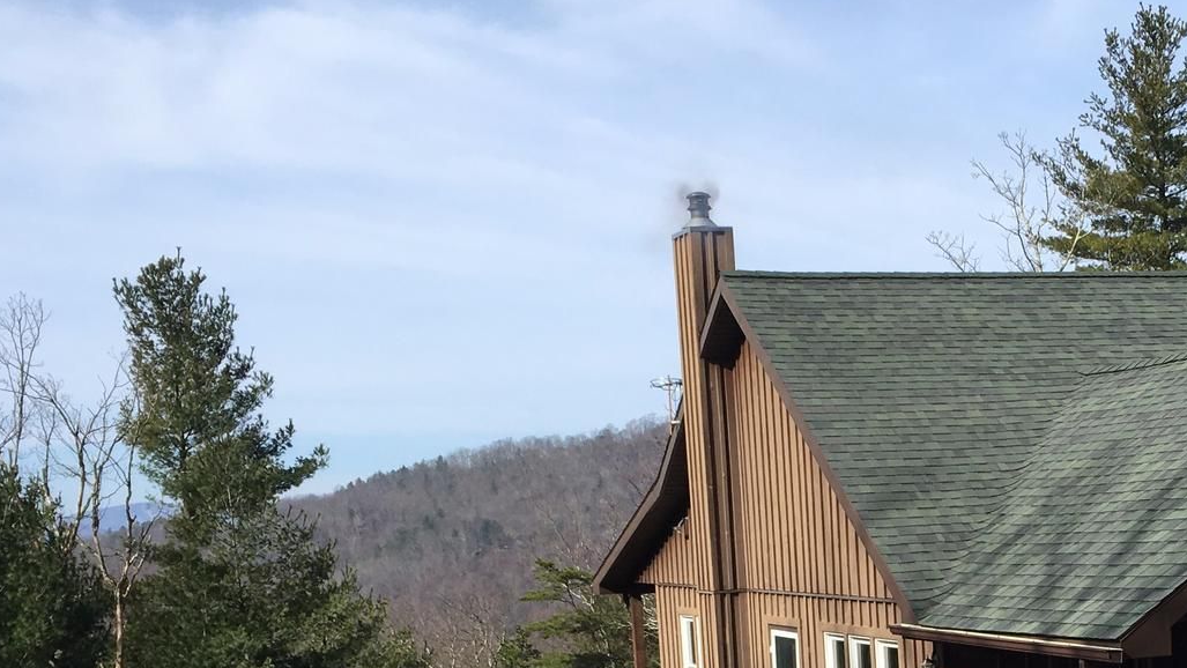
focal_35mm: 63
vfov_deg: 18.3
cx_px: 988
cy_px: 751
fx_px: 1983
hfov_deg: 32.2
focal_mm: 4.15
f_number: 2.2
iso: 25
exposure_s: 1/1538
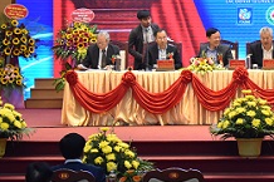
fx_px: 1438
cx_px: 275
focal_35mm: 189
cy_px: 31
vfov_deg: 7.2
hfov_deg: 10.8
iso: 1600
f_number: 5.6
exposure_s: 1/125
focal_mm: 55
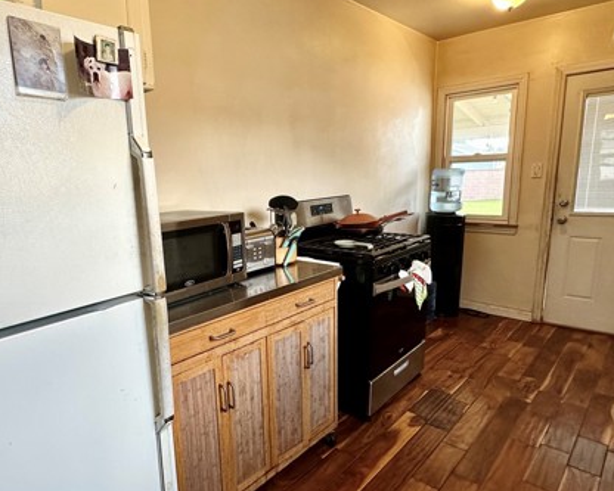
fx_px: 382
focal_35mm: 21
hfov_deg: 76.5
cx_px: 236
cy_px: 259
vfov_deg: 65.5
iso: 160
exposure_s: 1/60
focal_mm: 2.22
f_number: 2.2
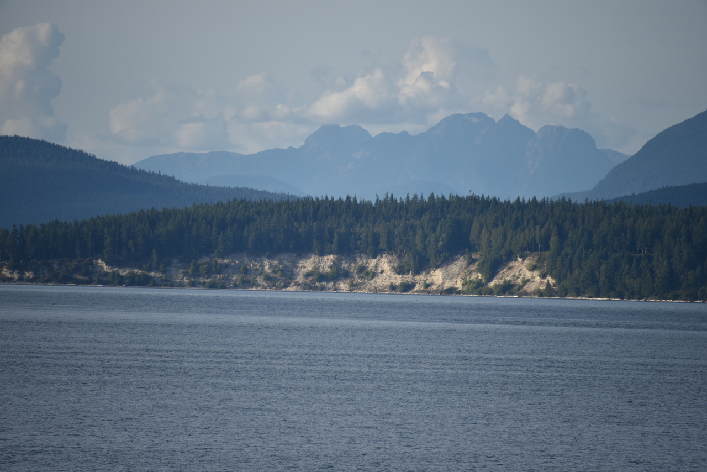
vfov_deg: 4.6
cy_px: 236
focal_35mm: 300
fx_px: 5893
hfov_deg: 6.9
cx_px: 354
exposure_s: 1/640
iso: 140
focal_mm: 300
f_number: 5.6
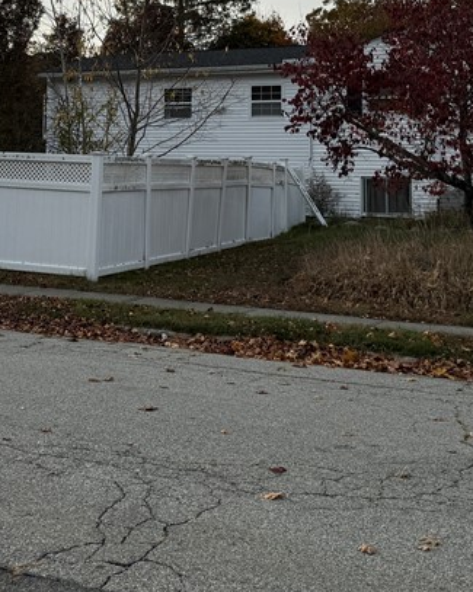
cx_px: 105
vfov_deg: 30.9
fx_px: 1034
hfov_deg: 25.4
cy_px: 86
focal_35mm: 59
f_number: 1.78
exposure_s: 1/3413
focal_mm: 6.76
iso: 80
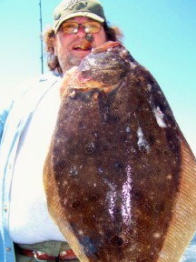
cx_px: 105
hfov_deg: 29.1
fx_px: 377
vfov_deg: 37.7
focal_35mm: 50
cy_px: 178
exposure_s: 1/320
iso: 64
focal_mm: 5.85
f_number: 2.8
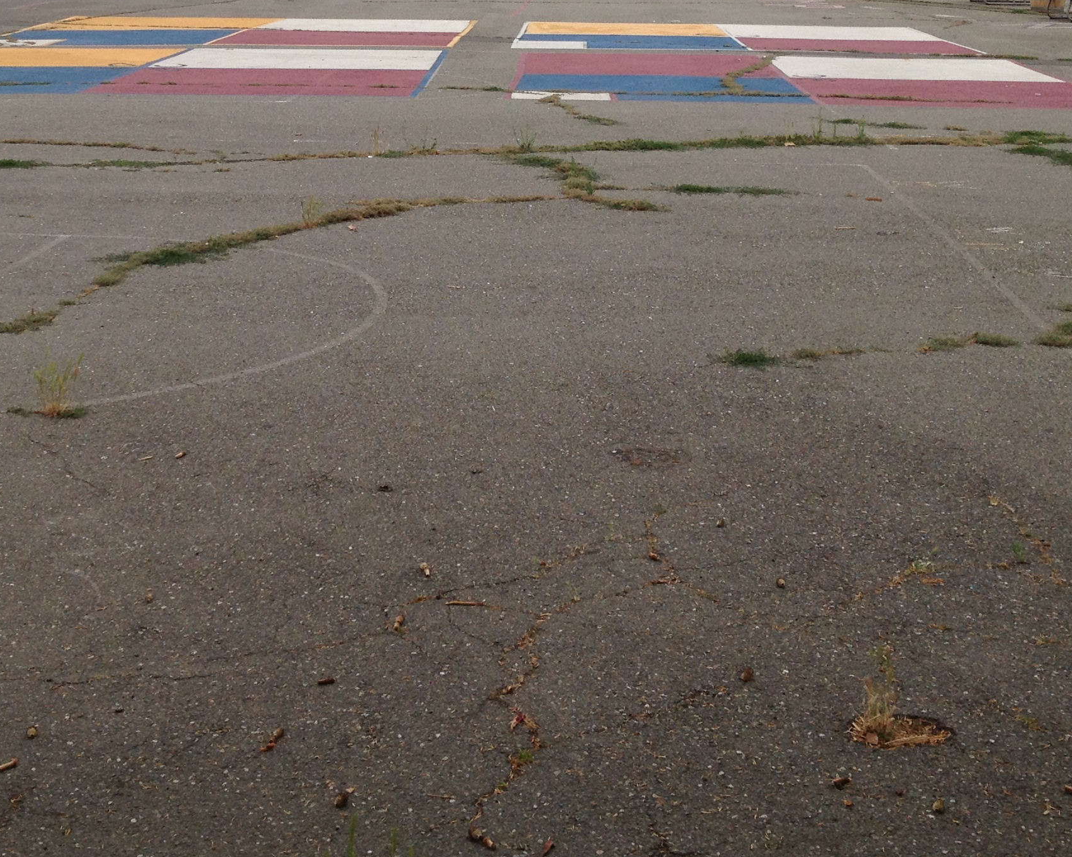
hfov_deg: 28.7
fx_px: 2094
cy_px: 87
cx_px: 450
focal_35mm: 66
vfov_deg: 22.6
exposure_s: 1/1284
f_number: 2.4
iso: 50
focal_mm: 4.28
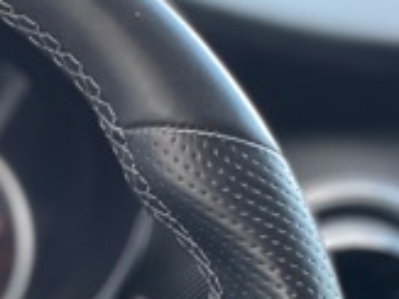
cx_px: -306
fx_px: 1474
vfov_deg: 10.9
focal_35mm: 128
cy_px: 507
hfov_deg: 13.8
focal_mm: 4.25
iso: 125
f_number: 1.8
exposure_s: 1/60
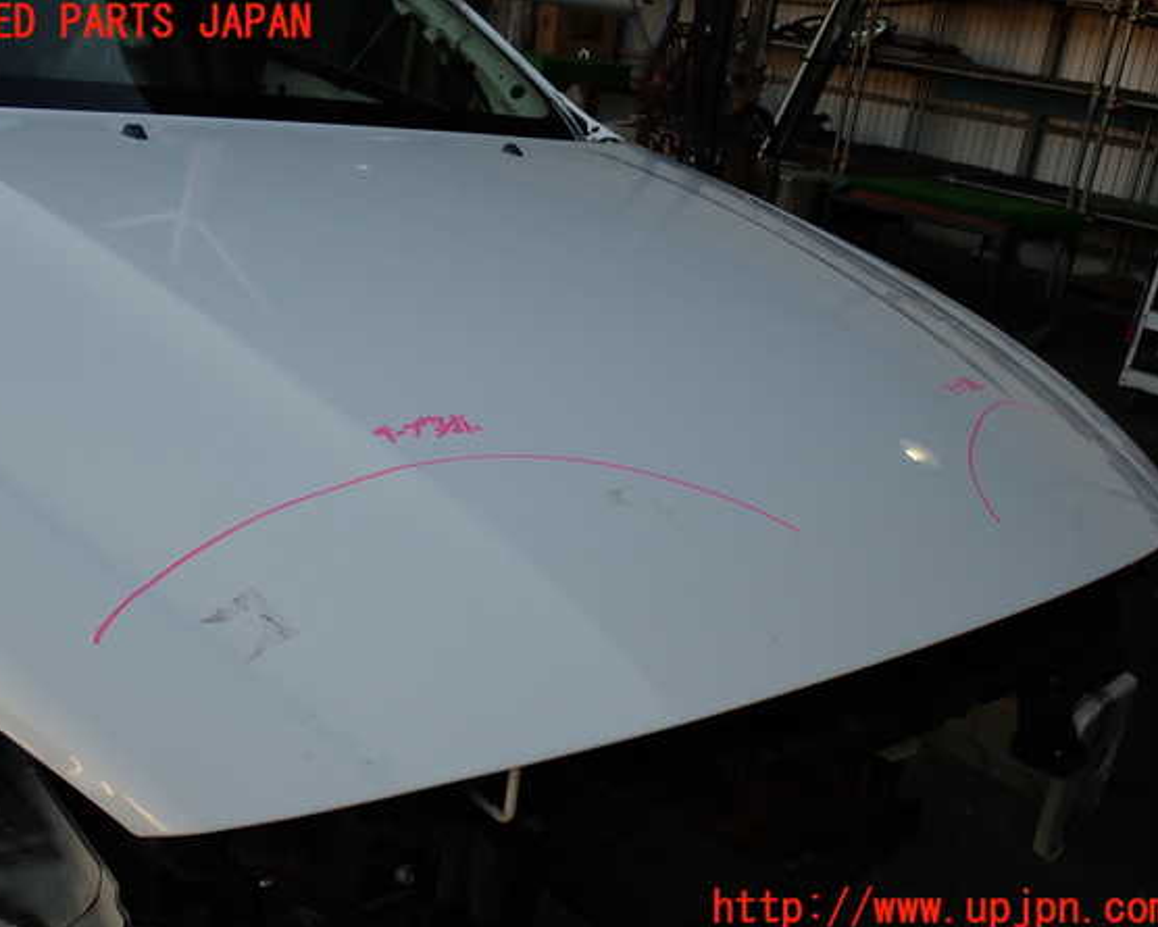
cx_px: 558
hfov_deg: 45.8
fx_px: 1371
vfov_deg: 37.3
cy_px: 467
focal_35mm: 40
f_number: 3.5
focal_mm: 6.83
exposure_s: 1/250
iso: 100
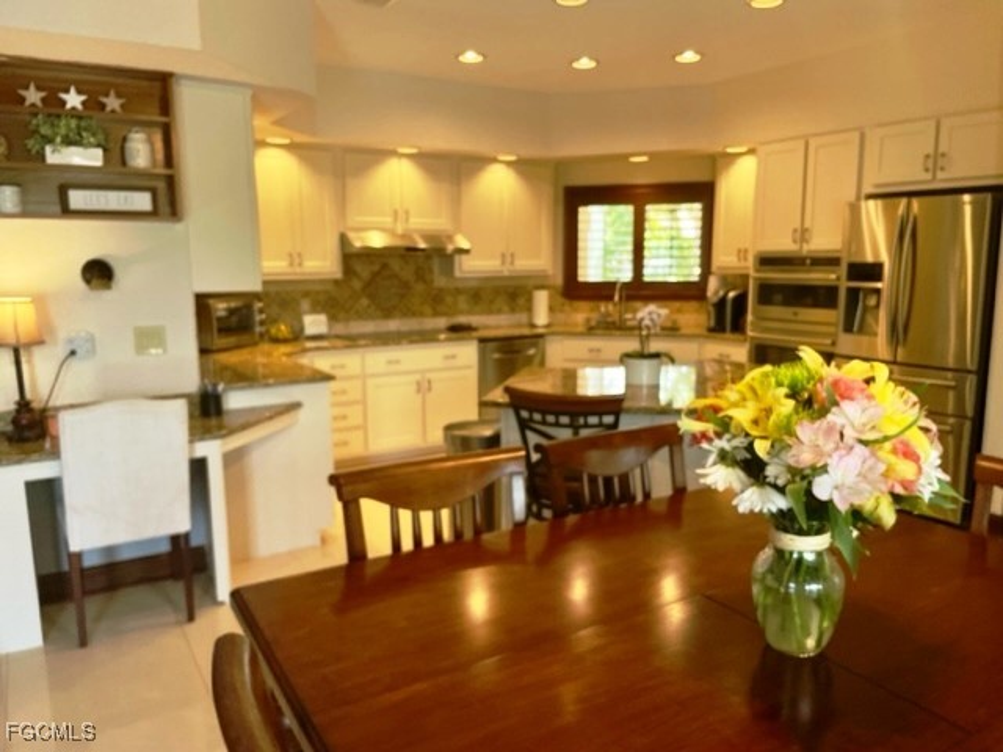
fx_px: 753
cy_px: 376
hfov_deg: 67.3
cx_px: 502
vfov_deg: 53.1
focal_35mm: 26
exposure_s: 1/120
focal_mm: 4.2
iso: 80
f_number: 1.6
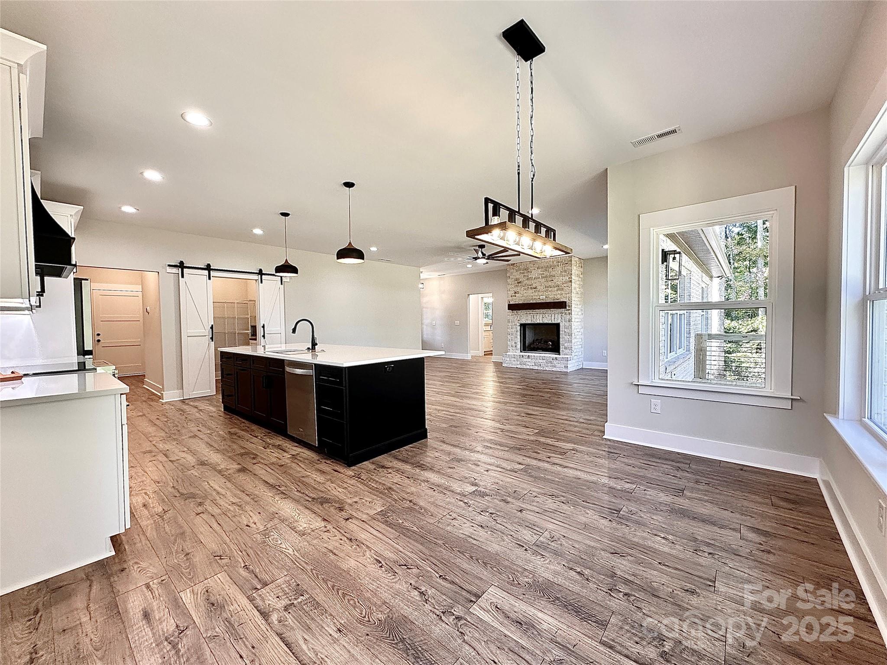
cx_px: 444
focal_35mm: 14
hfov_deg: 102.1
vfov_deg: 85.7
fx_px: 359
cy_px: 332
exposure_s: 1/120
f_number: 2.2
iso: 200
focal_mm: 2.22
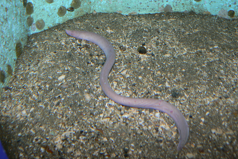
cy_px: 71
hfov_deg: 50.7
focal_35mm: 38
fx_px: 251
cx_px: 120
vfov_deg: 35.0
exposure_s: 1/30
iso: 80
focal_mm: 6
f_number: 2.8
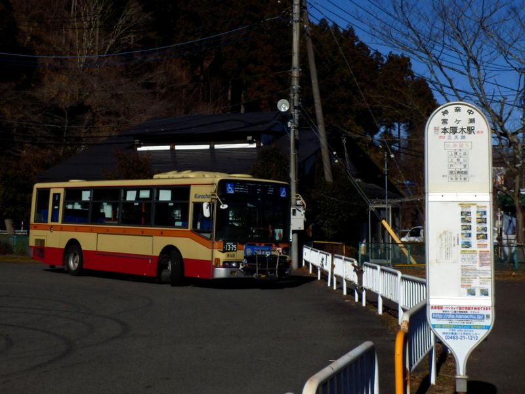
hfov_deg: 33.8
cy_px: 197
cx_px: 262
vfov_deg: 25.7
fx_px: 865
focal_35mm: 57
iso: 80
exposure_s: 1/500
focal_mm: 10
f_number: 11.4
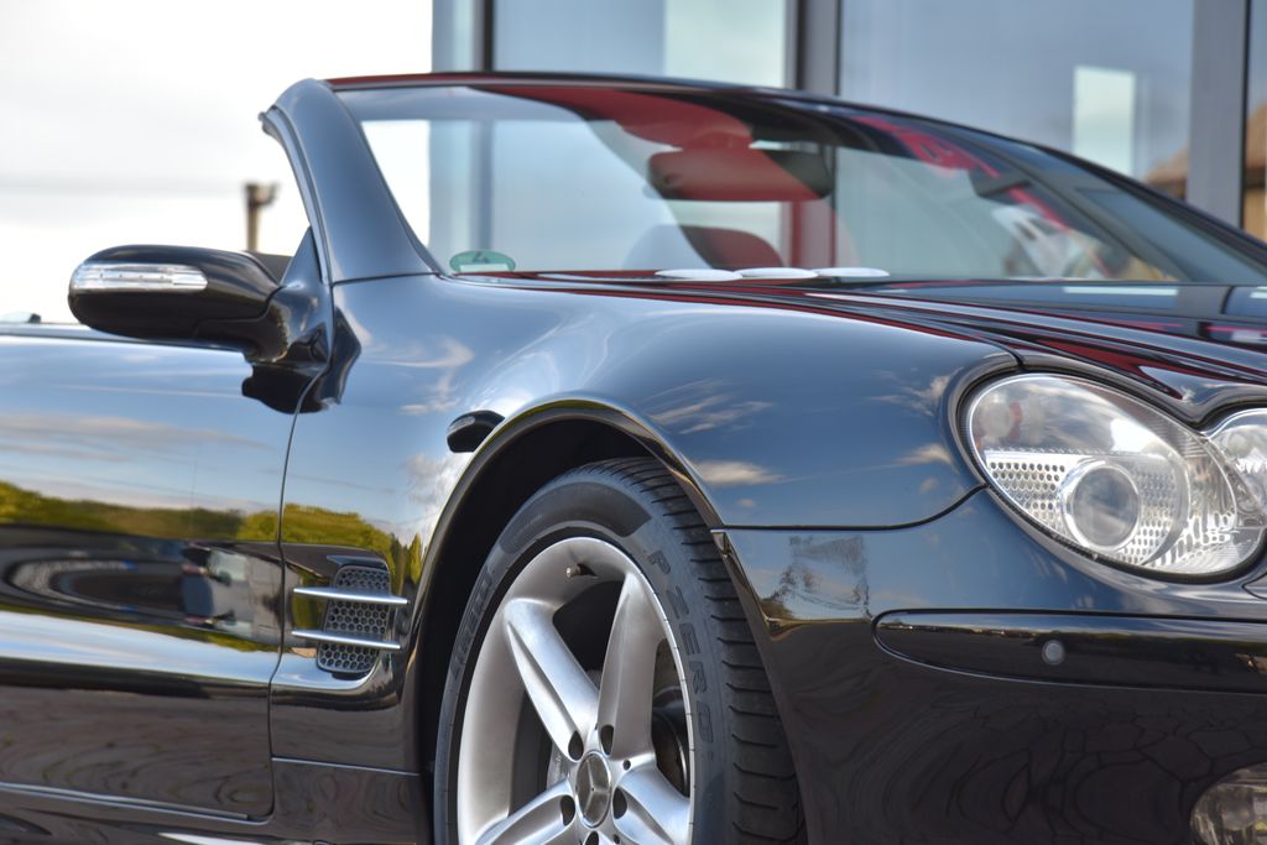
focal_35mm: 120
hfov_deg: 17.1
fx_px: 4224
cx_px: 634
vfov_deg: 11.4
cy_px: 422
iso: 500
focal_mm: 120
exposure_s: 1/200
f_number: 8
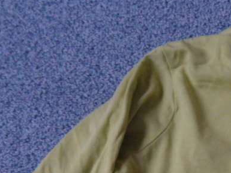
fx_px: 554
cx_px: 312
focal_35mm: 83
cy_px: 256
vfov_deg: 16.3
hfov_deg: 21.1
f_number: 2.9
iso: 160
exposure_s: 1/30
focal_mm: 4.1
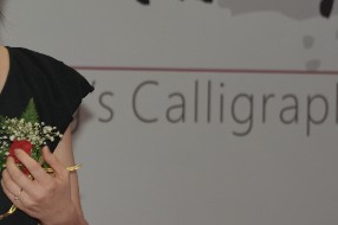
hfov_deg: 8.0
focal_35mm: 257
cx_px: -40
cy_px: 68
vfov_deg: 5.3
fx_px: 2410
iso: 125
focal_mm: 70
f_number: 2.8
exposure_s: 1/125
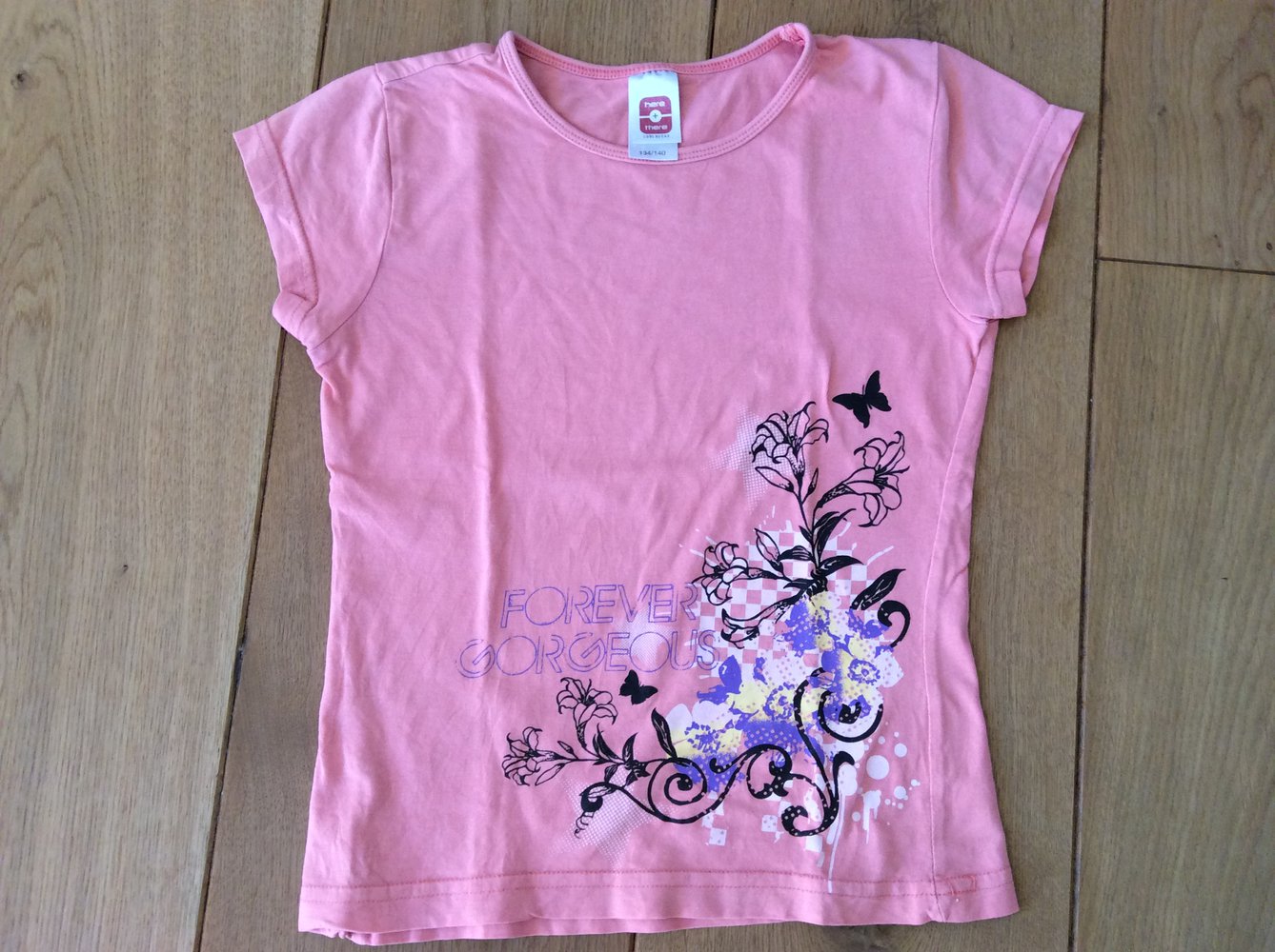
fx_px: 1177
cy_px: 476
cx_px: 638
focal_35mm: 32
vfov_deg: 44.1
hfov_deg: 56.9
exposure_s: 1/25
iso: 64
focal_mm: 3.3
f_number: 2.4
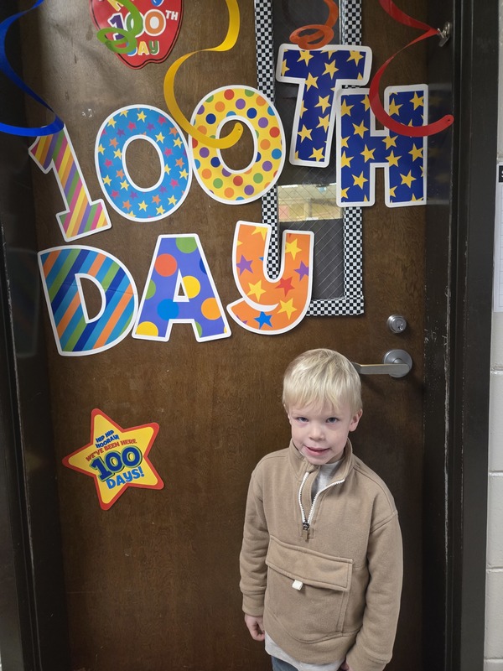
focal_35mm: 23
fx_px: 446
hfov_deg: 58.9
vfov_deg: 73.9
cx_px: 252
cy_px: 336
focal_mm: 5.4
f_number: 1.8
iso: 640
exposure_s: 1/120
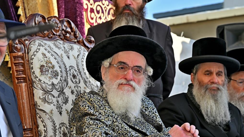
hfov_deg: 20.0
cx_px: 122
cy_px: 77
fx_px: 692
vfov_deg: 11.3
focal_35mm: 107
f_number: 9
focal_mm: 101
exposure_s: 1/200
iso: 125
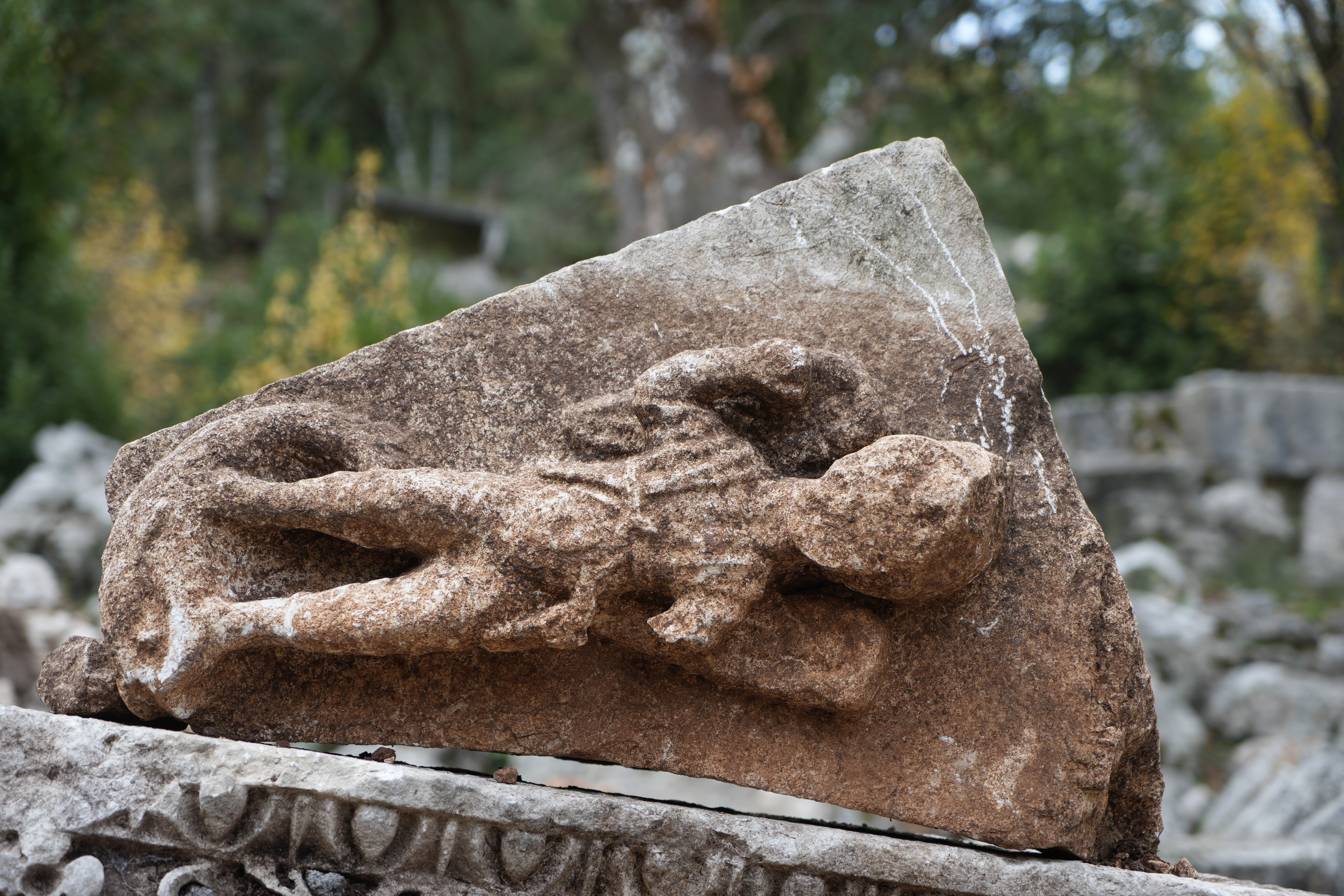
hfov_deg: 28.8
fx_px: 2613
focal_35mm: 70
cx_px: 672
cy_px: 448
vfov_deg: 19.5
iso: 200
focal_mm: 70
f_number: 4
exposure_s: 1/160
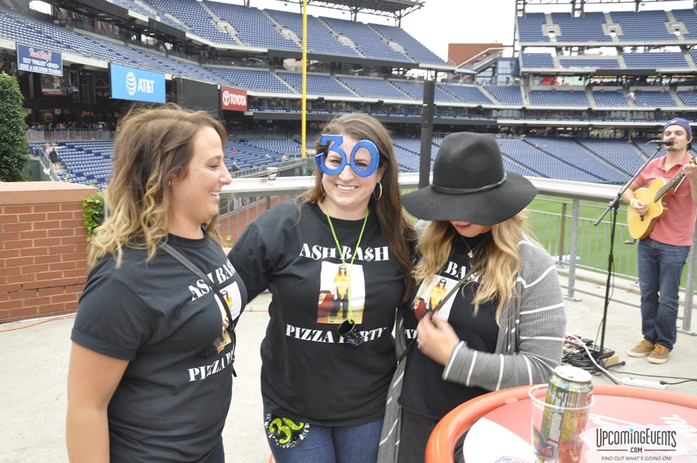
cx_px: 348
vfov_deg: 36.8
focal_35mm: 36
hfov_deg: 53.2
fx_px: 696
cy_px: 232
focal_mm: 24
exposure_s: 1/50
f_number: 7.1
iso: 400
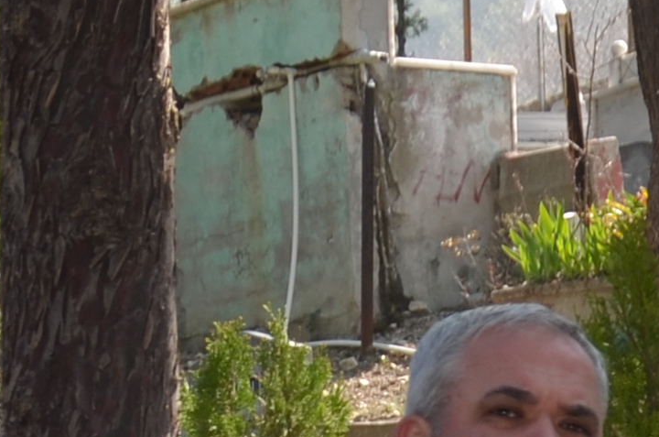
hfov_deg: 7.7
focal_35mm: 267
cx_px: 199
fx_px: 4878
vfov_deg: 4.9
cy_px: 1241
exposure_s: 1/250
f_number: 4
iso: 100
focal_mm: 26
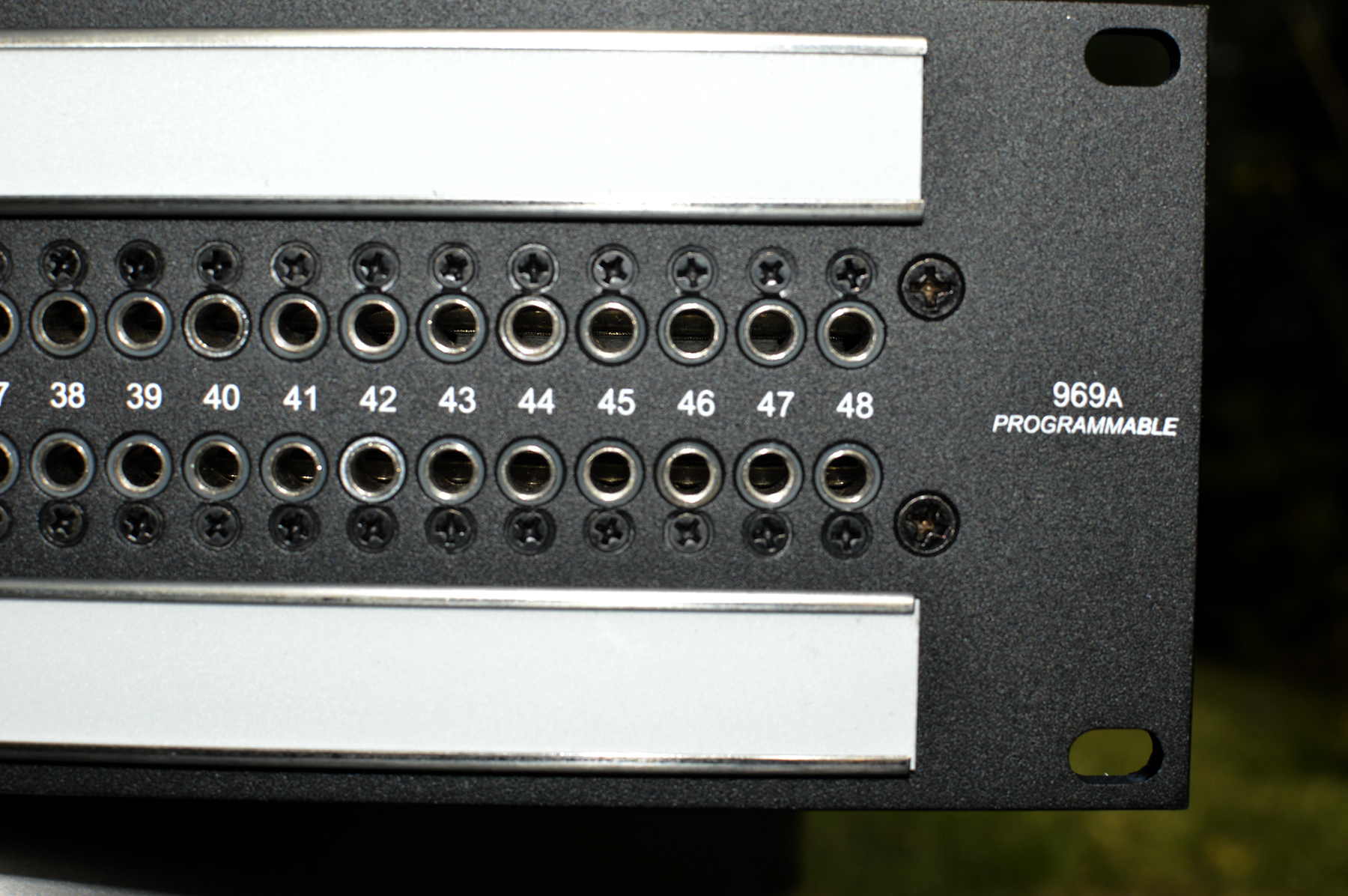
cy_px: 448
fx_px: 1964
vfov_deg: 25.7
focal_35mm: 52
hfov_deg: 37.9
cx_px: 674
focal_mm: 35
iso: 100
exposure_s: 1/60
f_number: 8
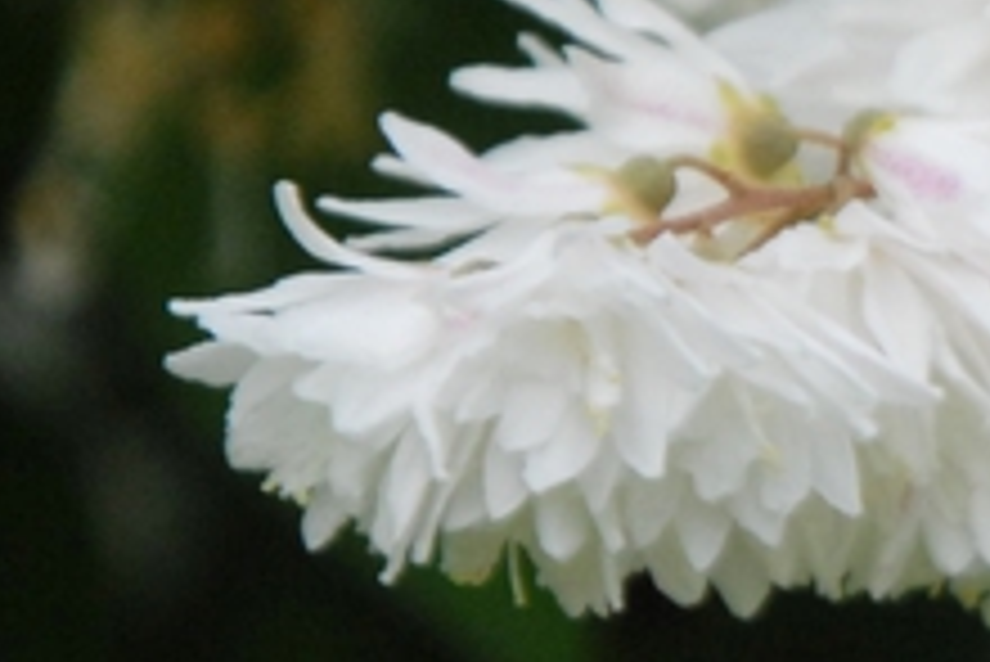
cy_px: -11
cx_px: 2277
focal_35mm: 699
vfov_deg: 2.0
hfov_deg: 2.9
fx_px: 19234
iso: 400
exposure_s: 1/320
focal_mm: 100
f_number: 9
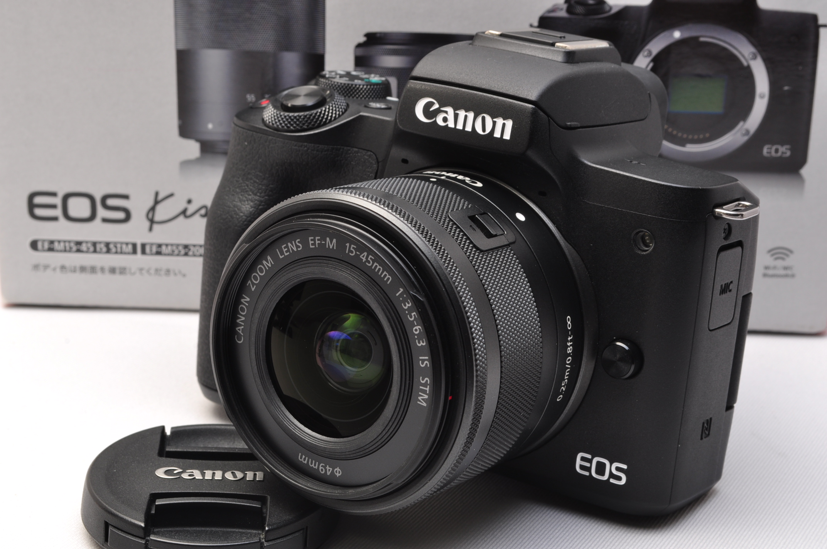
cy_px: 274
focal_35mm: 78
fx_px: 1790
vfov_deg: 17.4
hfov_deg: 26.0
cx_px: 414
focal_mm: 52
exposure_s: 1/125
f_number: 16
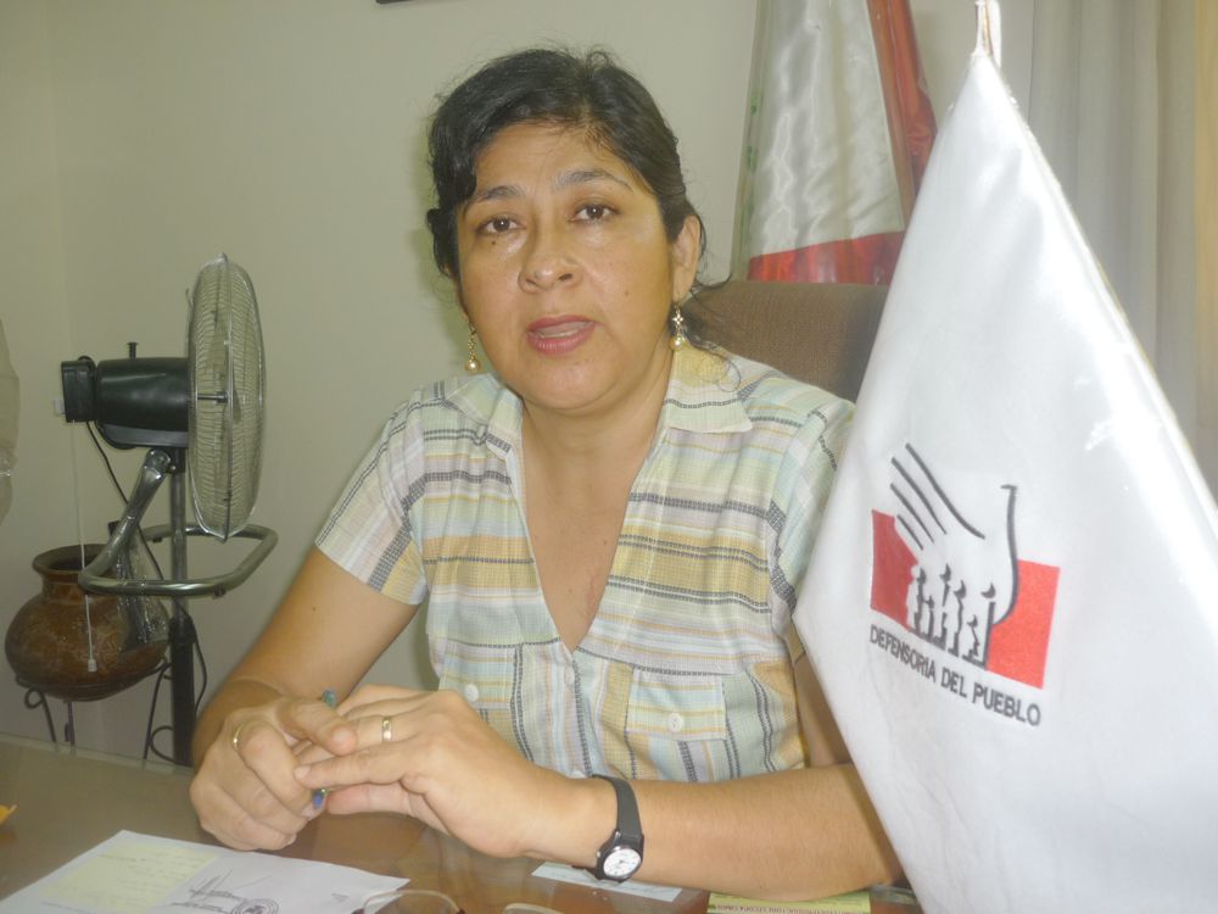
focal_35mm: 33
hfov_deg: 55.4
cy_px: 457
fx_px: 1161
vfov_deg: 42.9
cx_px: 609
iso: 100
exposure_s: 1/30
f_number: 2.8
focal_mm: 5.5
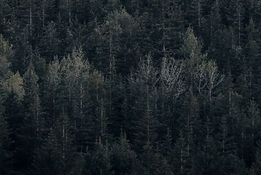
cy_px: -79
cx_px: -313
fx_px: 9091
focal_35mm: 1253
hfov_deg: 1.6
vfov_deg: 1.1
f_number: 5.6
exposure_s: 1/200
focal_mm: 200
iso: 800
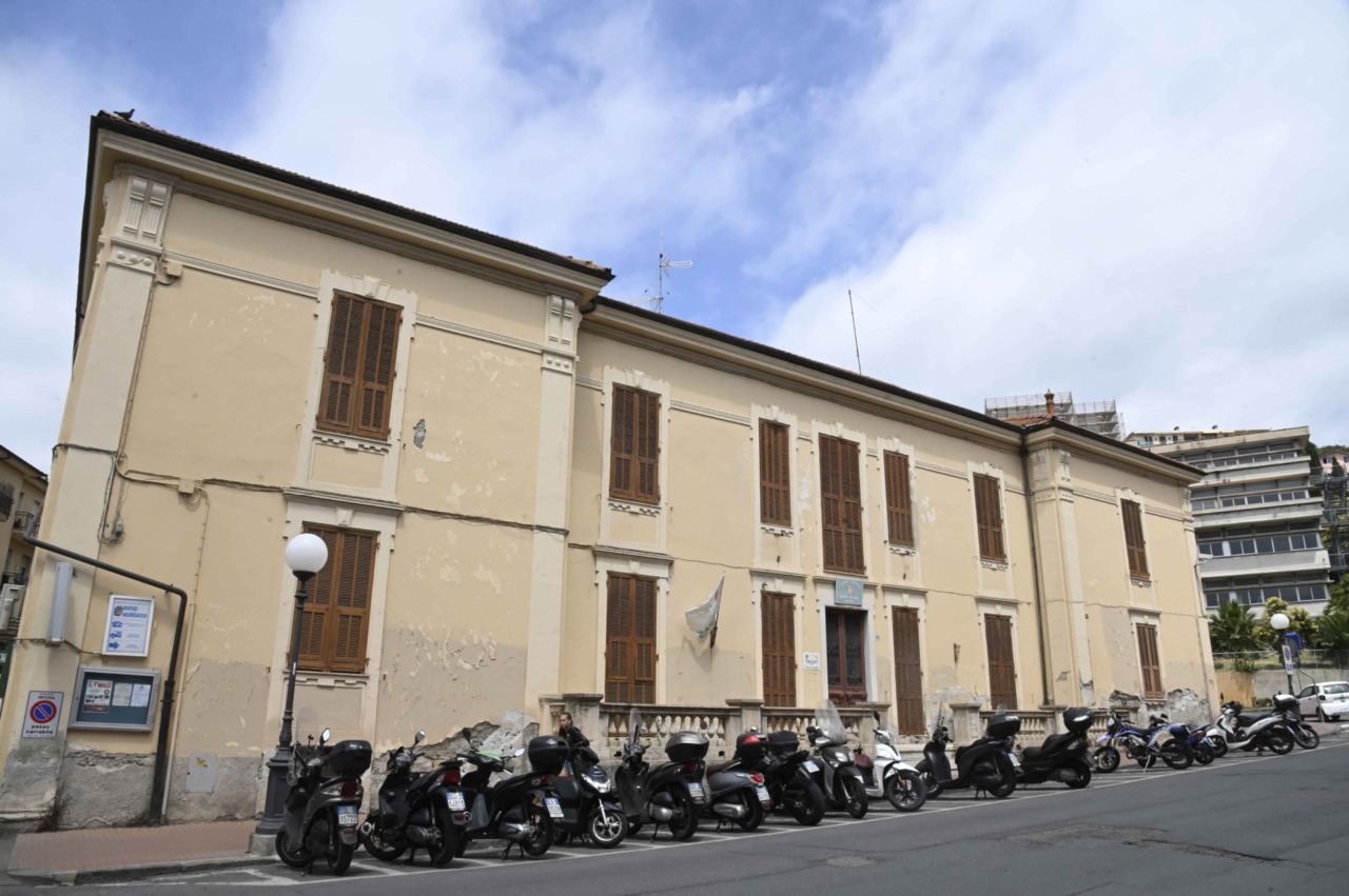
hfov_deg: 73.8
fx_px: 899
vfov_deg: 53.0
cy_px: 448
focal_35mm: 24
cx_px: 674
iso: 1600
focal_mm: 24
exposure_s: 1/1000
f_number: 16
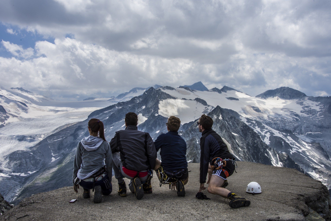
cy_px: 110
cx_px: 166
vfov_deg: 31.9
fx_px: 386
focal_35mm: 42
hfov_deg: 46.4
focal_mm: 28
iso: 100
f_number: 25
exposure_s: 1/50
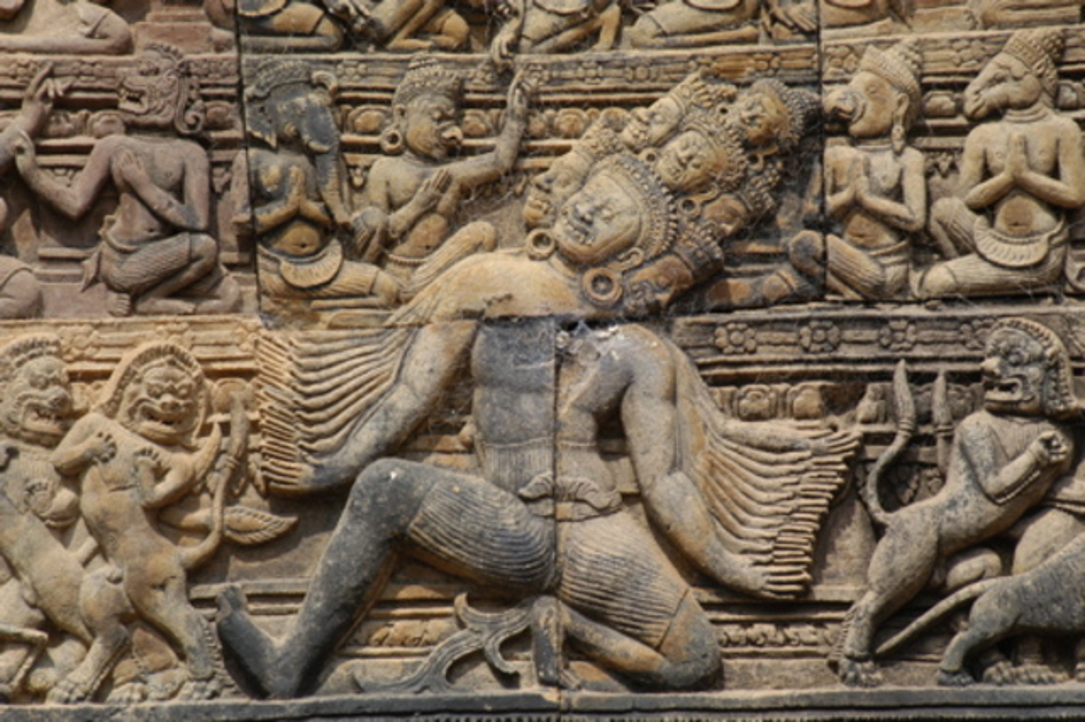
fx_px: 9037
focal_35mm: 300
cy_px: 361
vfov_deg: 4.6
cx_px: 542
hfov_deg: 6.9
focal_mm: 200
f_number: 5.6
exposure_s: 1/500
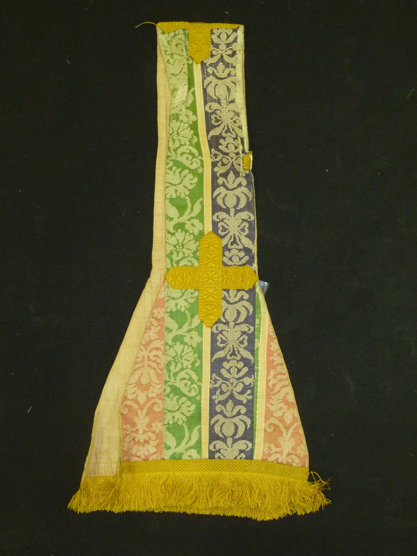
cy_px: 278
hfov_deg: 30.9
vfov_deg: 40.4
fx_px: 755
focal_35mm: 47
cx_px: 208
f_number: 3.8
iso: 400
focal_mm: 8.4
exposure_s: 1/30
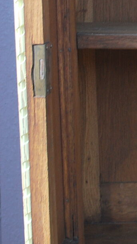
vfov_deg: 14.2
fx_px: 968
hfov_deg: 7.5
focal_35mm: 150
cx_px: 342
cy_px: 49
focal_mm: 30
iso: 200
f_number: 4.8
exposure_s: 1/100
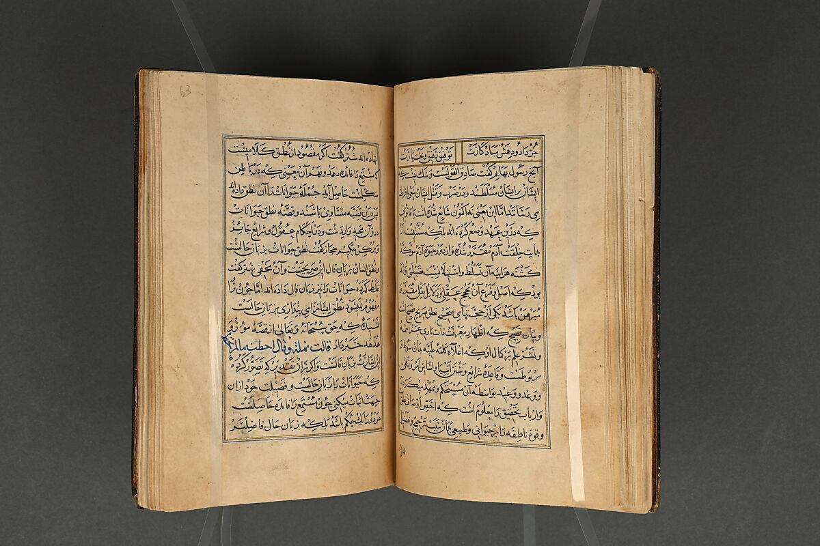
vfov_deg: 23.8
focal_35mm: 57
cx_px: 410
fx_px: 1298
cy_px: 273
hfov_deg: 35.1
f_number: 13
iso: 250
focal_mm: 57
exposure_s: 1/30
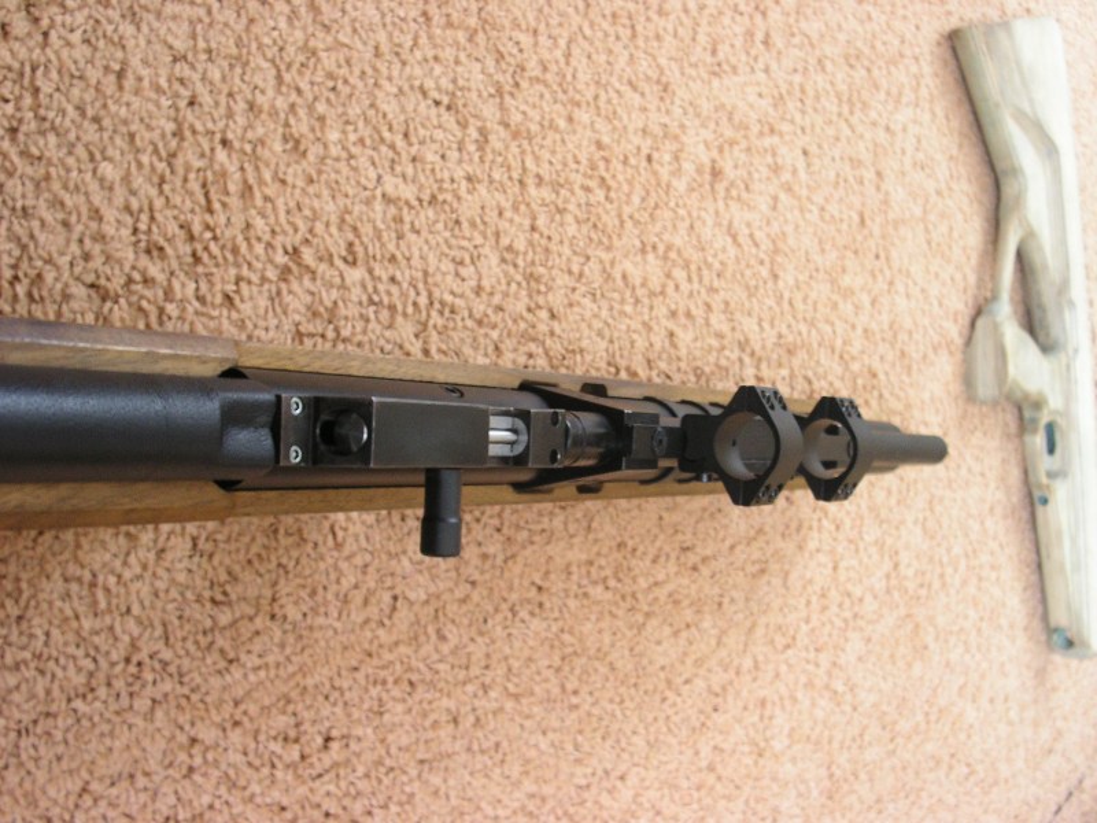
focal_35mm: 38
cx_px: 548
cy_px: 412
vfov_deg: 37.7
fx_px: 1204
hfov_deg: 49.0
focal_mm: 7.8
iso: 200
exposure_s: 1/8
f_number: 2.8
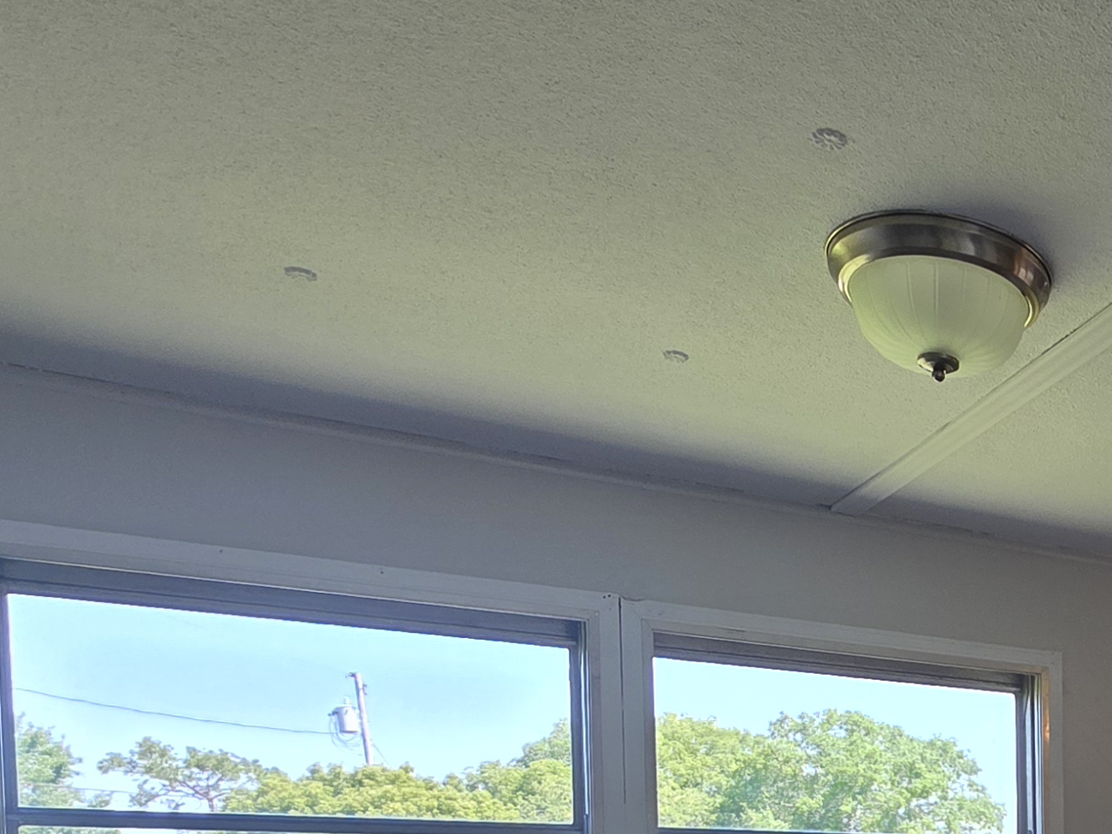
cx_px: 1243
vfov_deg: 30.8
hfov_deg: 38.2
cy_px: 982
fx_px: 1285
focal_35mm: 40
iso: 40
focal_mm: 2.2
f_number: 1.9
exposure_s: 1/120
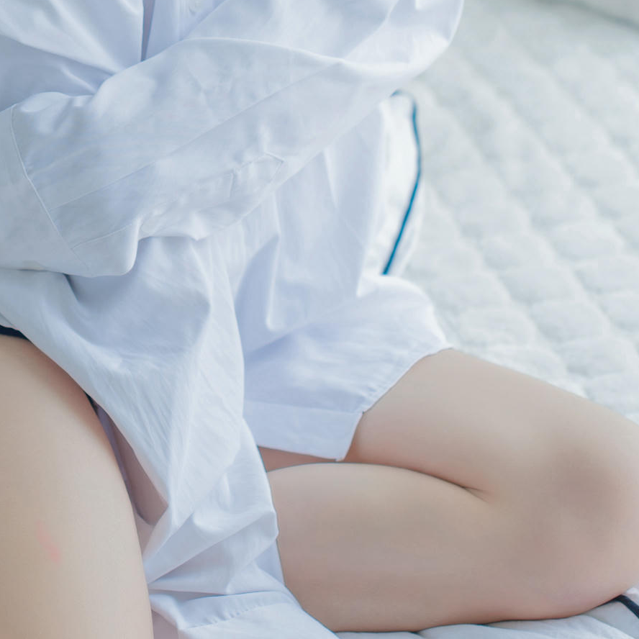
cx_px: 8
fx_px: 3007
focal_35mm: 144
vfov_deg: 12.0
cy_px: -34
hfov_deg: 12.0
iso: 100
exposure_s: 1/200
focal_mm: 50
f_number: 2.2
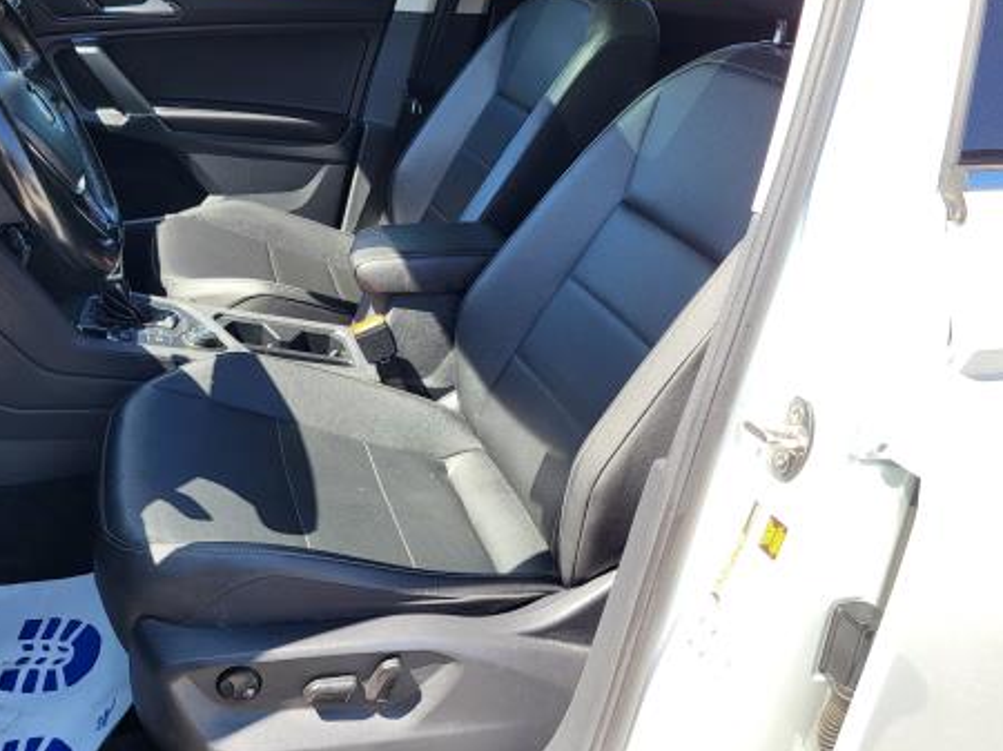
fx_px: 1072
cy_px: 256
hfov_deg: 49.7
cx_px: 374
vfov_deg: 38.2
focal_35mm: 37
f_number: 1.8
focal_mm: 5.4
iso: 40
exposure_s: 1/419
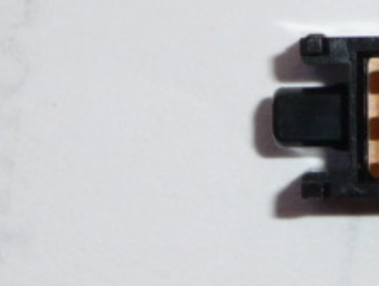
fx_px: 2764
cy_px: 90
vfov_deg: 5.9
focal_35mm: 252
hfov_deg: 7.8
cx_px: 398
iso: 100
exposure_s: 1/30
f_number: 4.3
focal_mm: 9.3
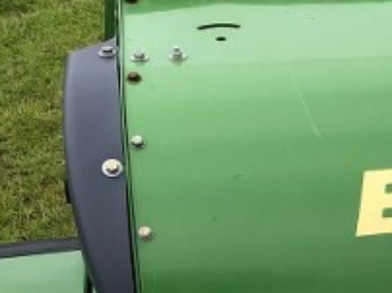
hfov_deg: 17.1
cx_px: 439
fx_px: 1255
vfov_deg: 12.8
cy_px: 390
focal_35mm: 111
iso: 20
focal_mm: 3.99
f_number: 1.8
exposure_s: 1/738
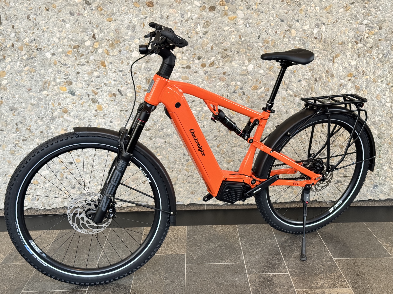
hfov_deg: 39.7
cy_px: 147
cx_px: 196
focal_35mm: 48
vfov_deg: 30.3
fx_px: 545
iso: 64
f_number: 1.78
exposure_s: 1/121
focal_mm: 6.76
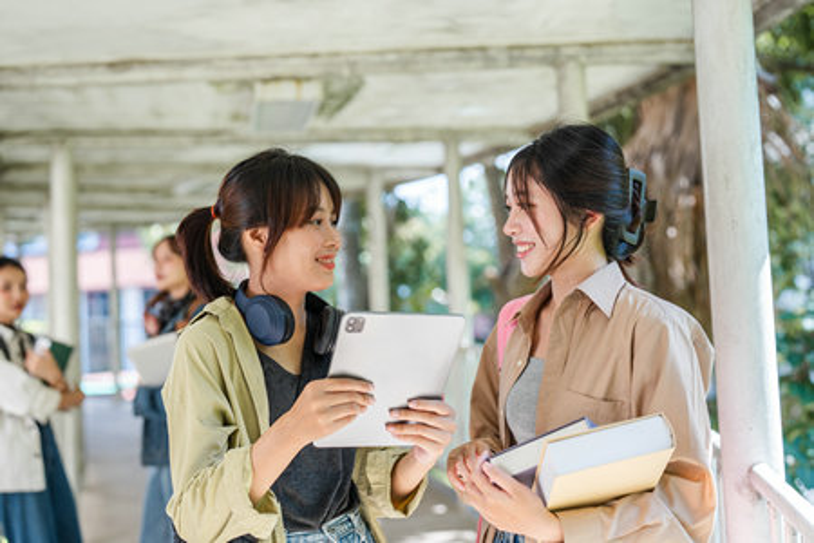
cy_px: 272
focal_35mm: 50
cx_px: 407
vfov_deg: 27.0
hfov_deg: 39.6
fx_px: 1130
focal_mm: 50
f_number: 2.2
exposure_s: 1/400
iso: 100
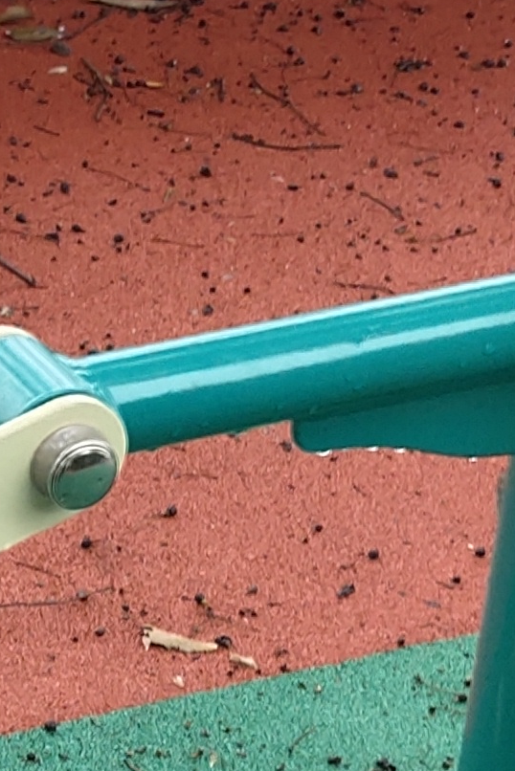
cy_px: 760
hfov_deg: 8.7
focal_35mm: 156
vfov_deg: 13.0
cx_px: -24
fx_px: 3344
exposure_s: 1/859
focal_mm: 4.35
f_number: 1.79
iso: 50
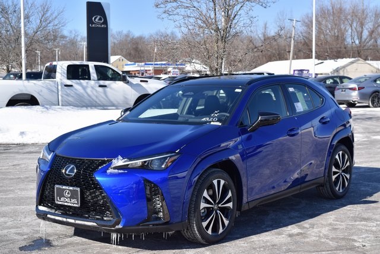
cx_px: 190
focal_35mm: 60
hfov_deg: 33.4
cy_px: 127
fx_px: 633
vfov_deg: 22.6
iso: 400
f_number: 7.1
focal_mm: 40
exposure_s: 1/2000
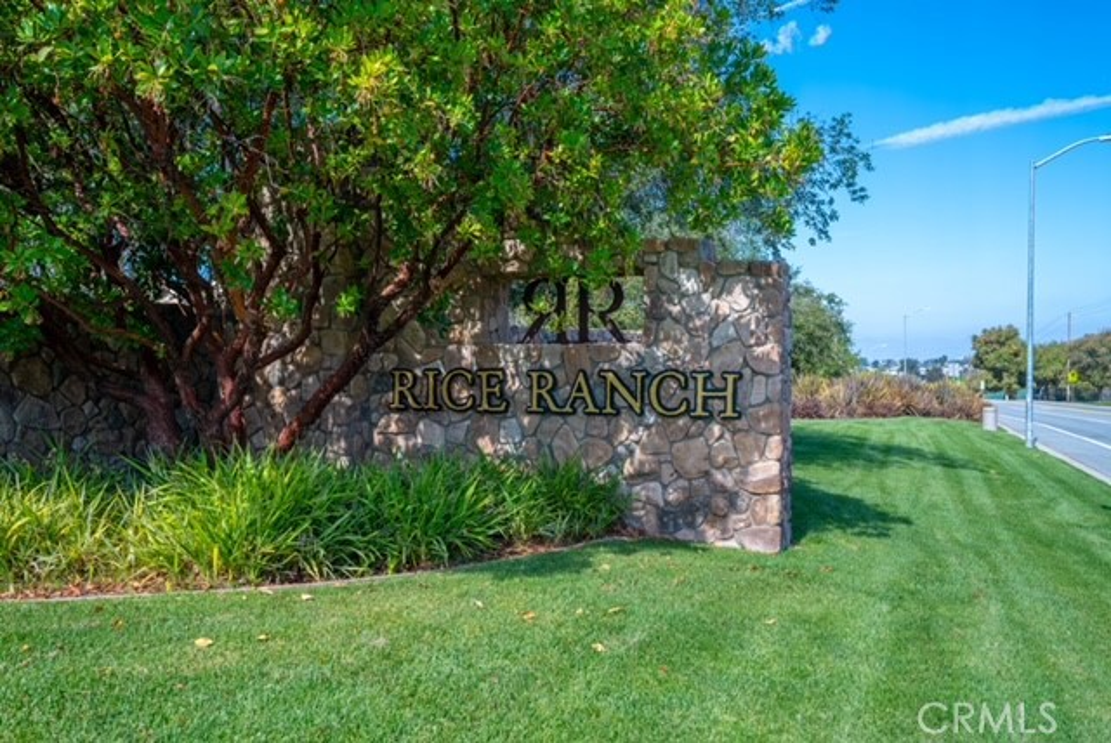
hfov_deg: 61.9
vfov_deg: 43.7
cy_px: 372
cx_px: 556
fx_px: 927
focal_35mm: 30
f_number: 8
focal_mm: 30
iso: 100
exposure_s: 1/200
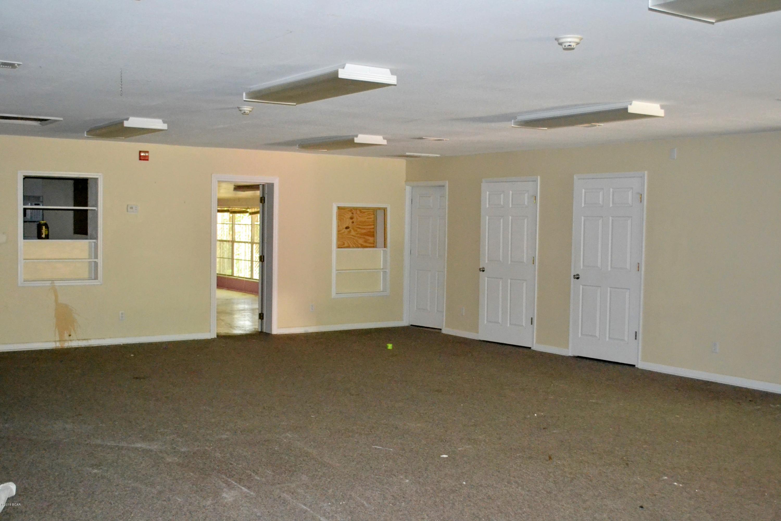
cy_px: 260
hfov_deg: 46.4
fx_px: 911
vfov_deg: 31.9
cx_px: 390
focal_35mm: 42
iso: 3200
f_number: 4.5
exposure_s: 1/60
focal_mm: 28
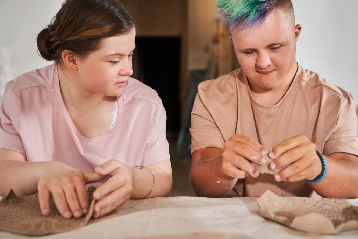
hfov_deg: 41.9
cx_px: 179
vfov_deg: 28.7
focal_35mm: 47
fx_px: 467
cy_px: 120
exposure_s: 1/160
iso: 320
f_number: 3.5
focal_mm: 47
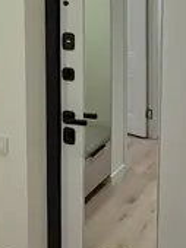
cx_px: 30
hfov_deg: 20.9
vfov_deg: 27.2
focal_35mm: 69
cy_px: 25
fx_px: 496
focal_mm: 1.74
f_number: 2.2
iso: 50
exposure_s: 1/50
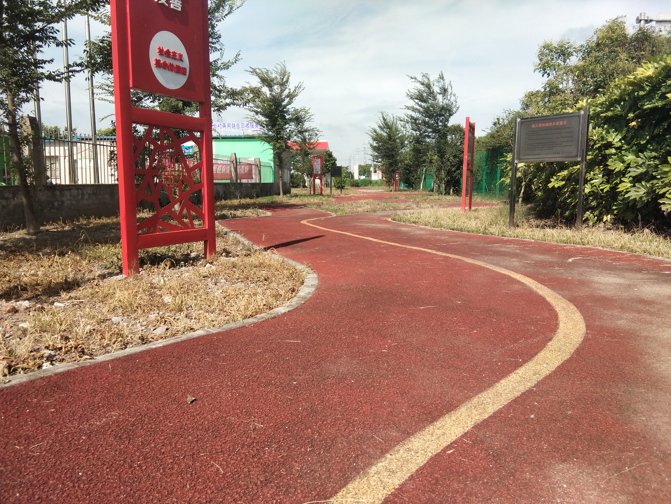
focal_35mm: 31
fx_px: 601
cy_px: 252
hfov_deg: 58.4
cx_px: 336
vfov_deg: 45.4
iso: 50
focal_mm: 3.69
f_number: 2.2
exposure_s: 1/861
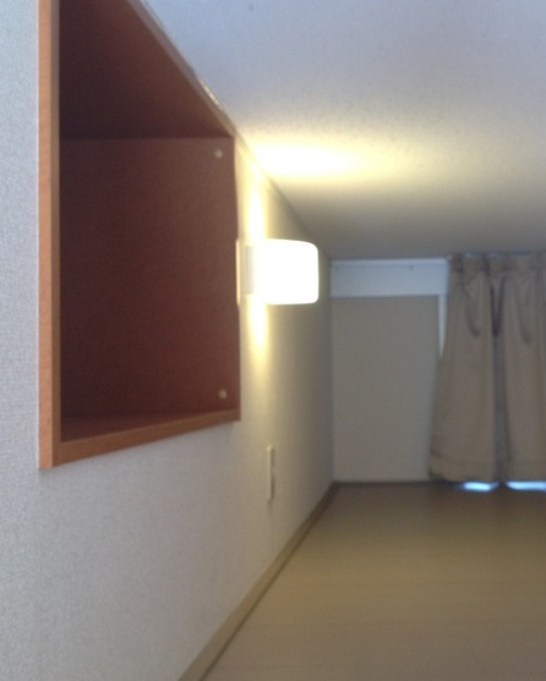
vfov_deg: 38.0
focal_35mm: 49
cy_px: 345
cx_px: 426
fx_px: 989
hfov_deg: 30.2
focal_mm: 4.28
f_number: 2.4
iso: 80
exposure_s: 1/20
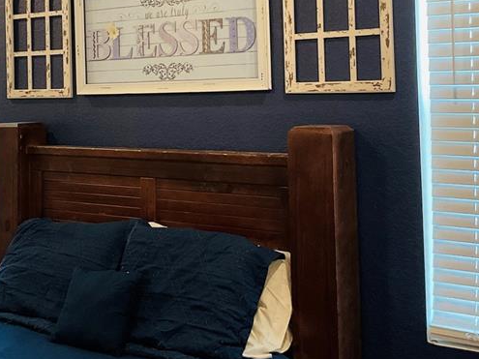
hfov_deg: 32.1
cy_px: 69
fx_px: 830
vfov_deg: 24.0
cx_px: 192
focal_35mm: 60
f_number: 1.8
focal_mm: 3
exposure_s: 1/60
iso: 100
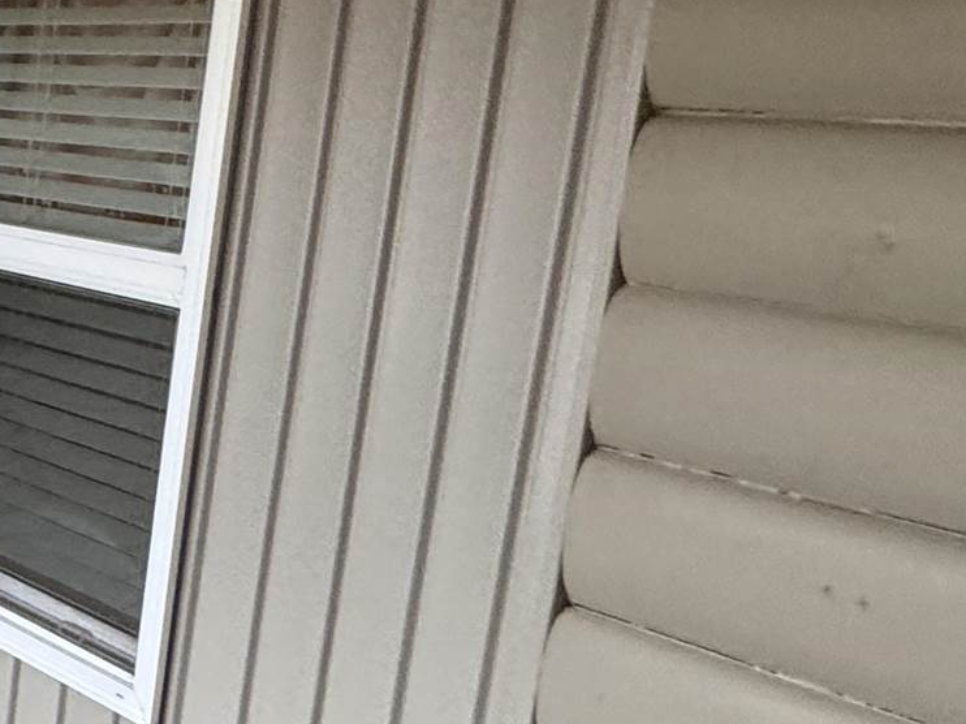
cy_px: 286
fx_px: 1618
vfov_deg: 25.2
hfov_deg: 19.9
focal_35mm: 58
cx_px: -906
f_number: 2.2
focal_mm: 2.22
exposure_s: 1/70
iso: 320
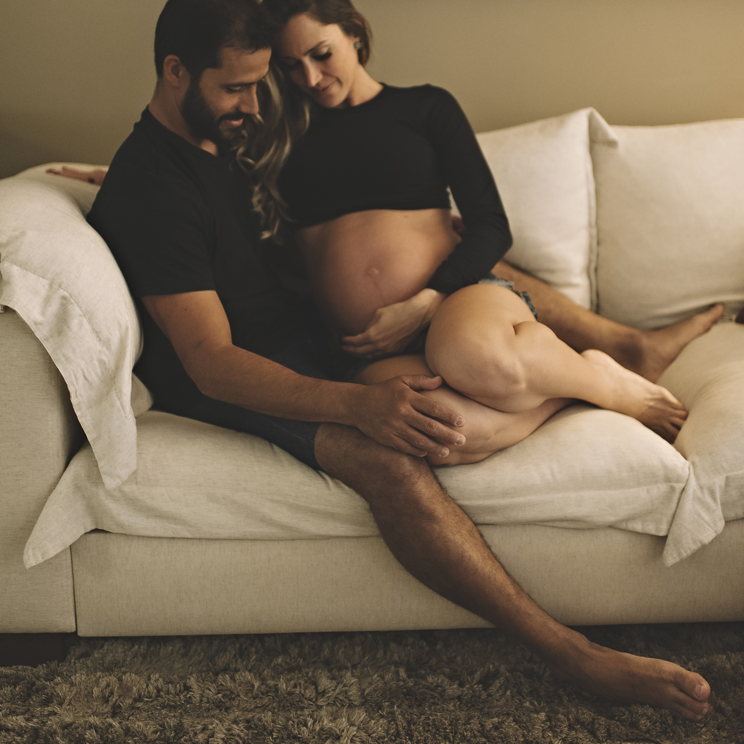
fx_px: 1094
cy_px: 237
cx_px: 370
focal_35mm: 45
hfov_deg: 37.6
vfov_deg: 37.1
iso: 800
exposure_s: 1/100
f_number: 1.4
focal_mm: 35
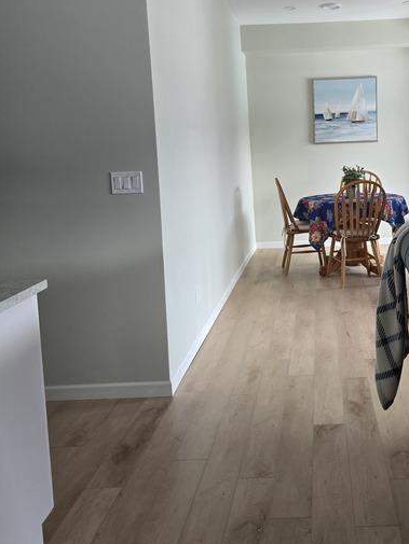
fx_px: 551
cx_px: 308
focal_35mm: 35
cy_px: 187
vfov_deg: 51.8
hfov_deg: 39.6
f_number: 1.7
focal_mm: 6.3
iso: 100
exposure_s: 1/180
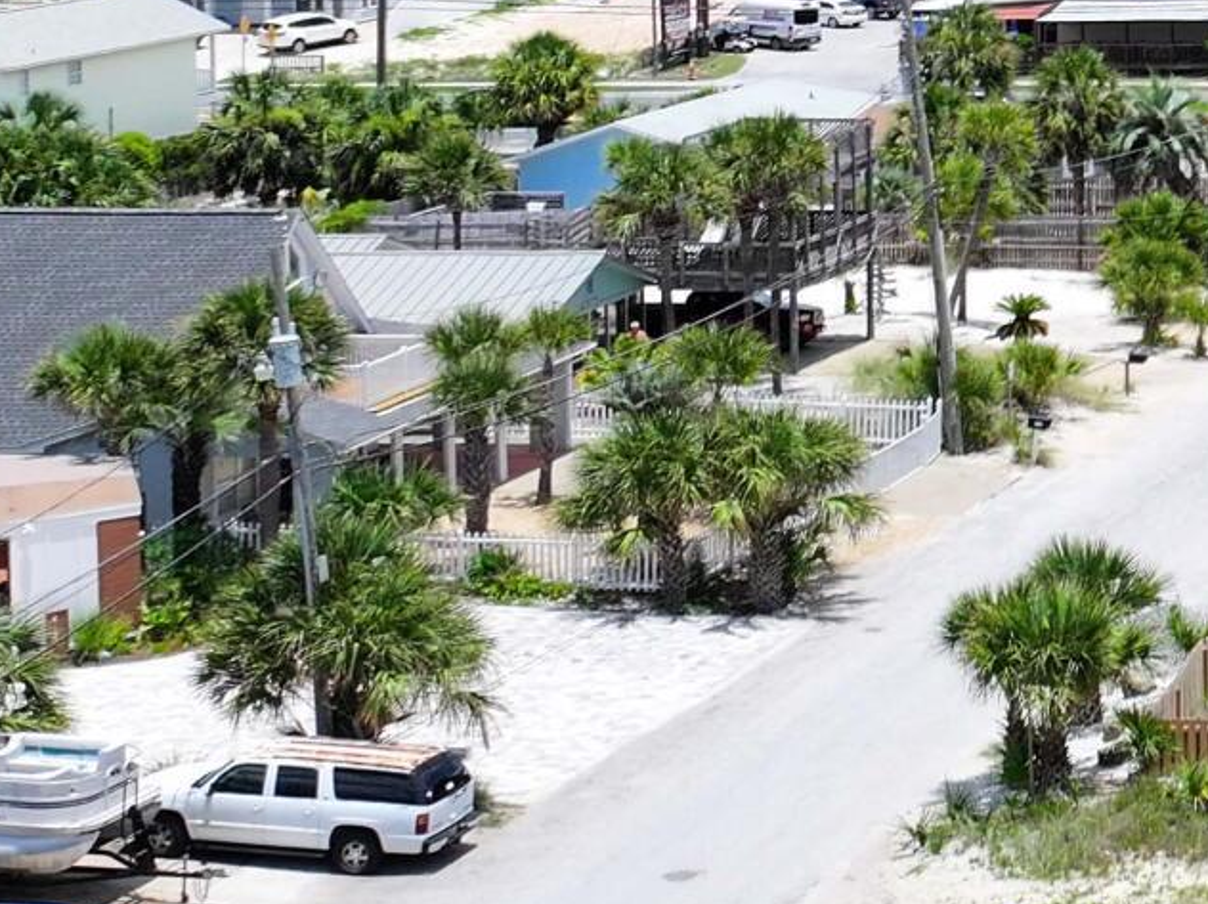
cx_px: 2326
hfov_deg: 14.6
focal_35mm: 114
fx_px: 3975
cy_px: -106
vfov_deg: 12.7
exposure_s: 1/2500
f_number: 2.8
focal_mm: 12.29
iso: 150
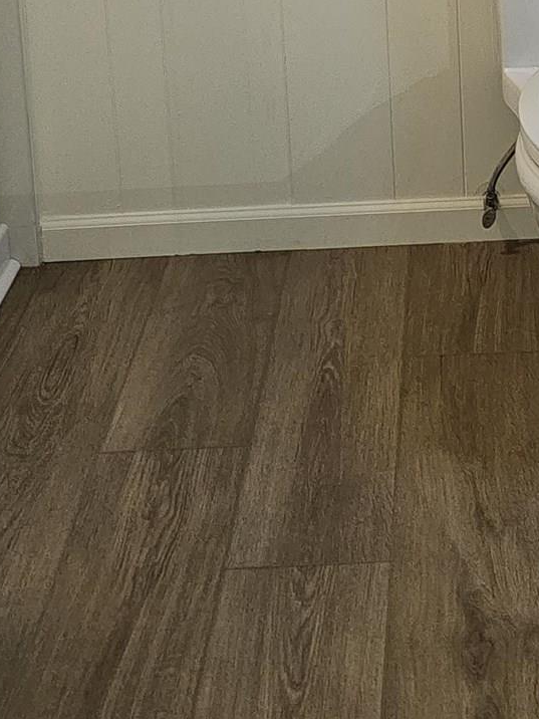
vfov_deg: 23.4
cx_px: 453
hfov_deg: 19.6
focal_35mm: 74
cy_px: -212
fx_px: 1536
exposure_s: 1/60
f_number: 1.7
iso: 125
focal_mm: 6.3
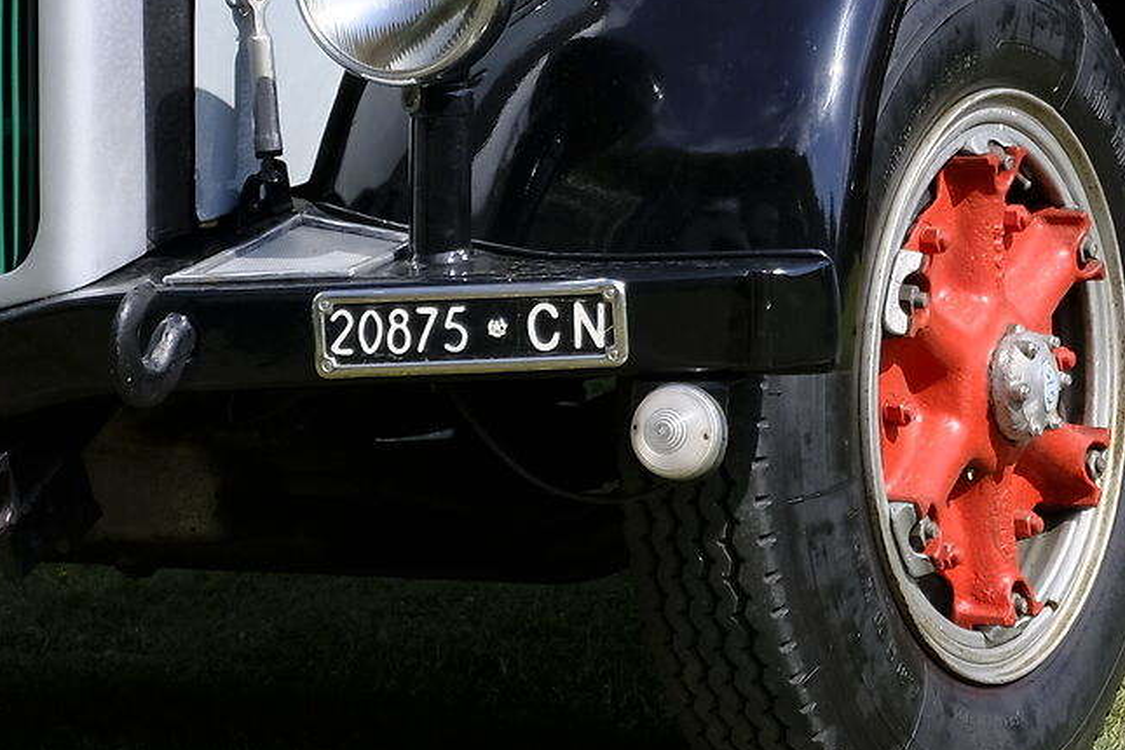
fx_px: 5000
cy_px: -331
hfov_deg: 12.7
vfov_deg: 8.4
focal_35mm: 160
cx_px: 987
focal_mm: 28.9
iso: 200
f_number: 7.1
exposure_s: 1/350
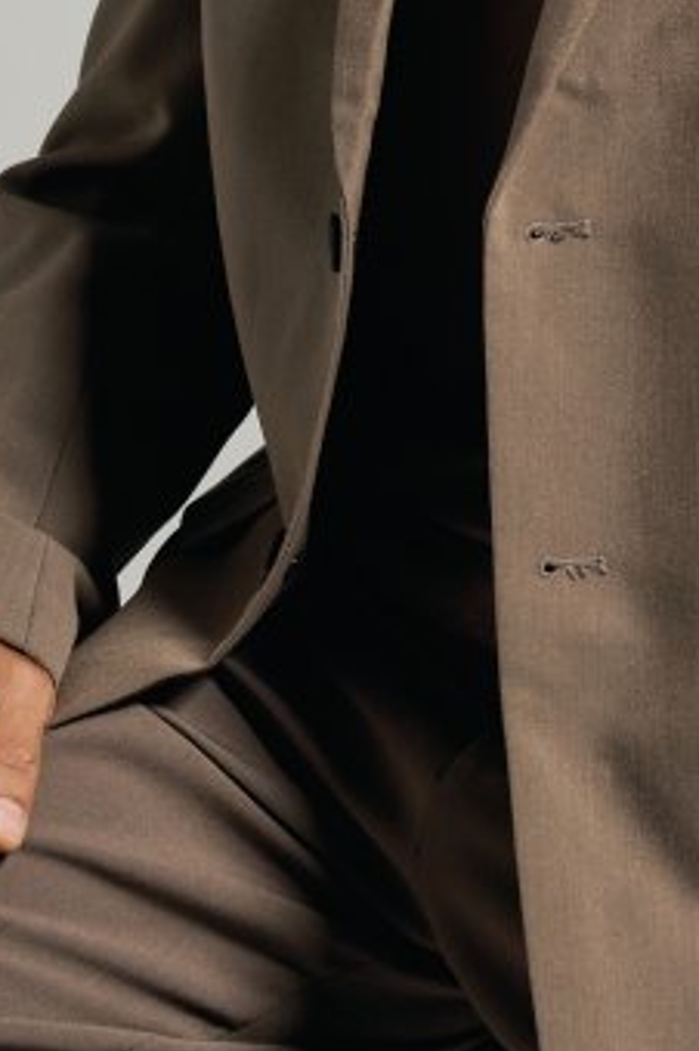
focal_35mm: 219
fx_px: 6391
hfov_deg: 6.3
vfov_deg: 9.4
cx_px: 603
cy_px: 121
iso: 500
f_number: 5.6
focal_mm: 62
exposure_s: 1/125
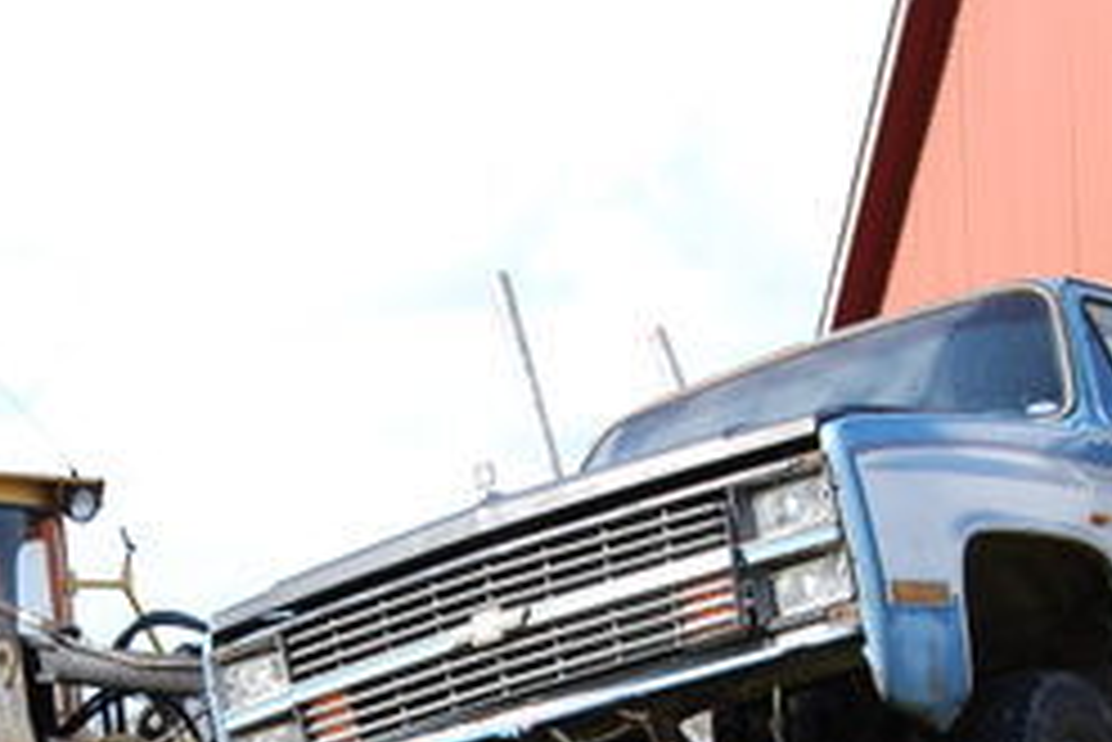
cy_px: 836
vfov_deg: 13.3
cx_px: 342
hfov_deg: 20.1
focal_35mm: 101
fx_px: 3121
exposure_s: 1/200
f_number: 10
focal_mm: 26
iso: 200
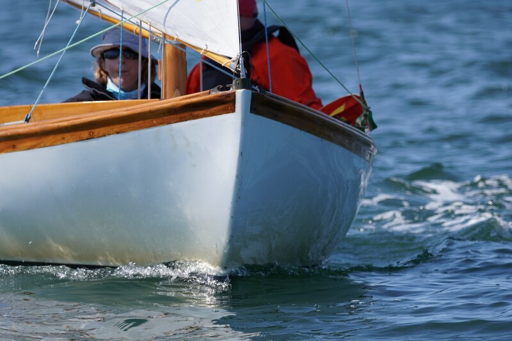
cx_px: 256
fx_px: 7699
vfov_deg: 2.5
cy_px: 170
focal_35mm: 542
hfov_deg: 3.8
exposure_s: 1/1600
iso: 320
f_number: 5.6
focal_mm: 361
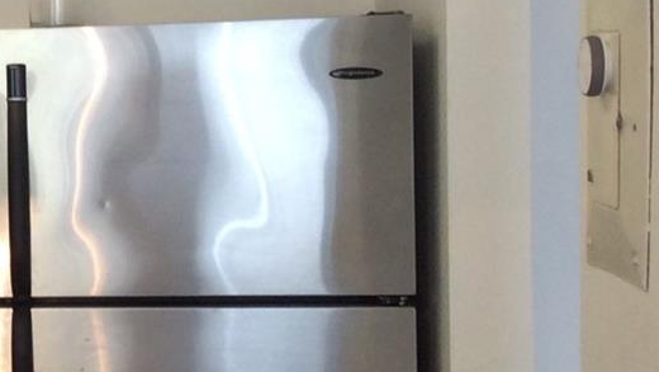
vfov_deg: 11.3
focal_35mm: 107
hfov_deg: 18.4
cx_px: -232
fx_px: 1870
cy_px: 157
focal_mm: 3.3
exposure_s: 1/24
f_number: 2.4
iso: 64
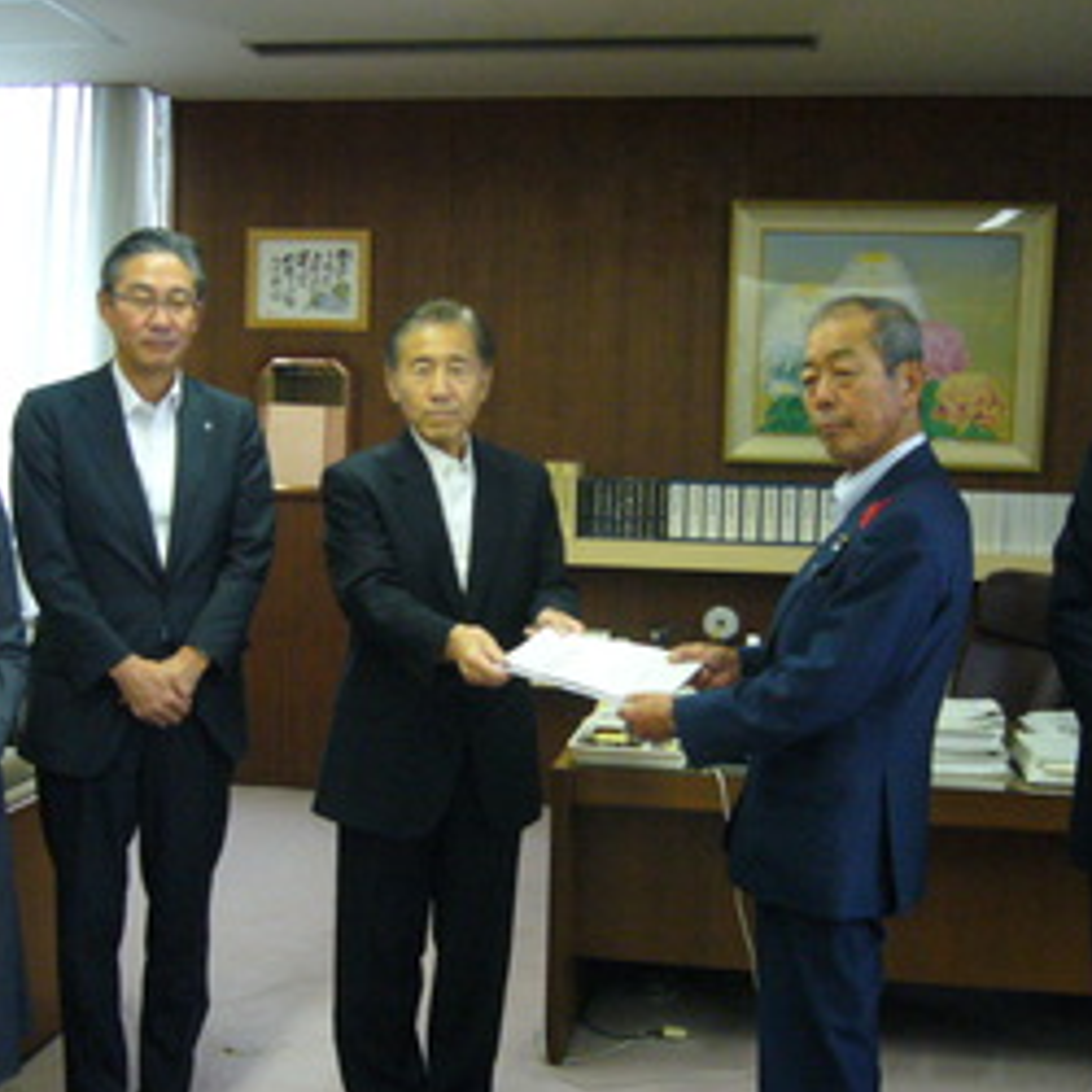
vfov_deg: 38.3
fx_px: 1570
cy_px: 563
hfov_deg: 38.3
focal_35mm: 44
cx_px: 526
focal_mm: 5.8
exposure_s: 1/50
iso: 400
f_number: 2.8
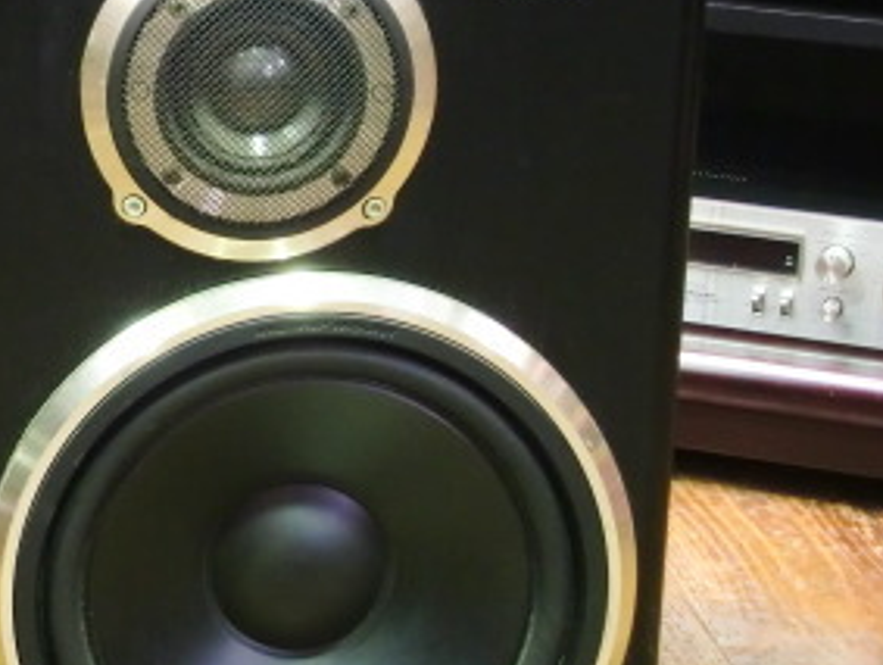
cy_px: 231
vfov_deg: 10.0
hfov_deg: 13.0
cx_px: -81
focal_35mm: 149
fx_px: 3806
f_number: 4.1
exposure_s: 1/6
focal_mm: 11.7
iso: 400
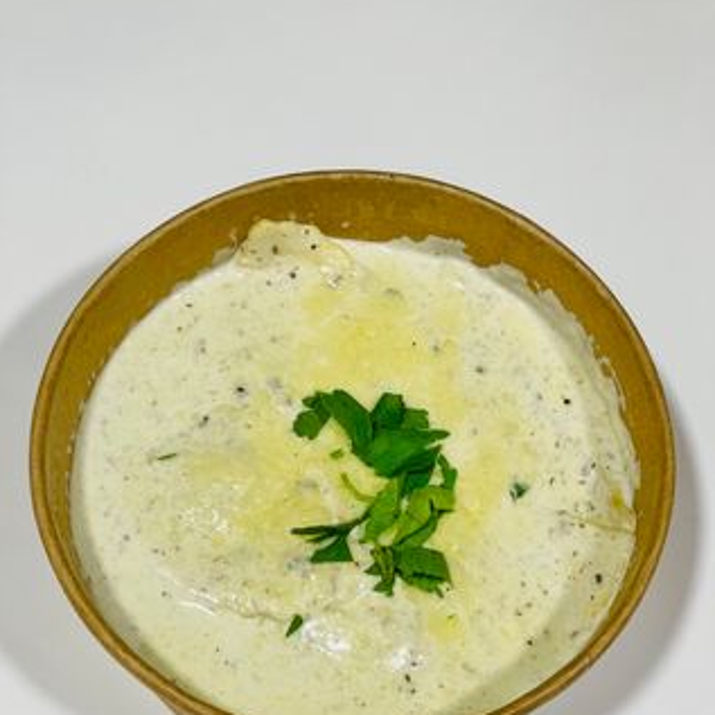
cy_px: 447
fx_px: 1776
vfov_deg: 22.7
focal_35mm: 76
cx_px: 356
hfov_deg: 22.8
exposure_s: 1/50
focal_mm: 7.5
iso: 100
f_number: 2.2
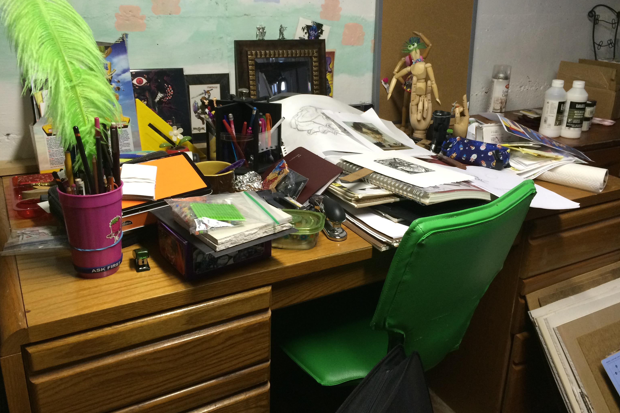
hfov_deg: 58.7
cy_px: 179
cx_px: 327
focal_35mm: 32
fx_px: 551
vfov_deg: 41.0
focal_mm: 4.15
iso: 160
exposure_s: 1/30
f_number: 2.2
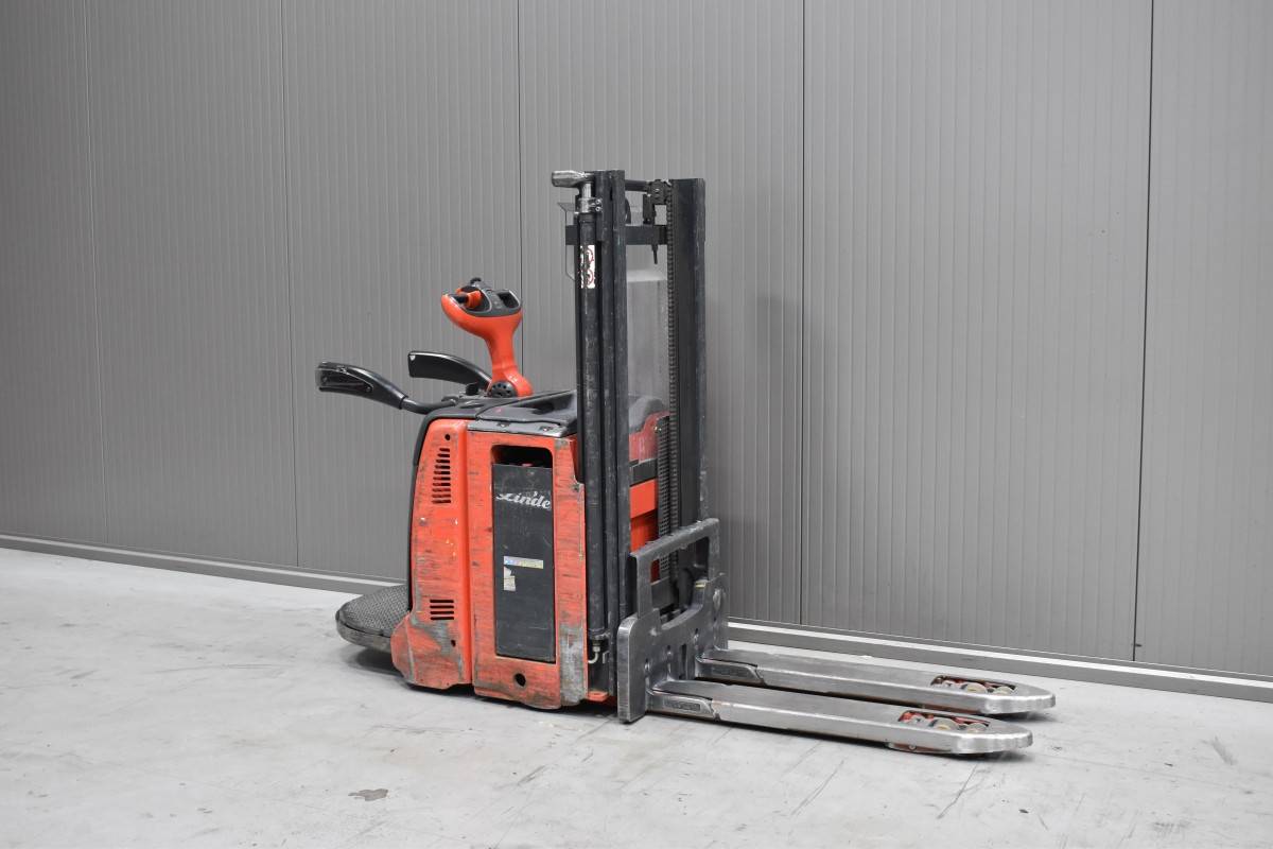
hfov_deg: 49.6
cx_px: 636
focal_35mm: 39
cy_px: 424
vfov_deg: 34.2
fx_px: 1379
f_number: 5.6
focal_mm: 26
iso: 1600
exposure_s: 1/40
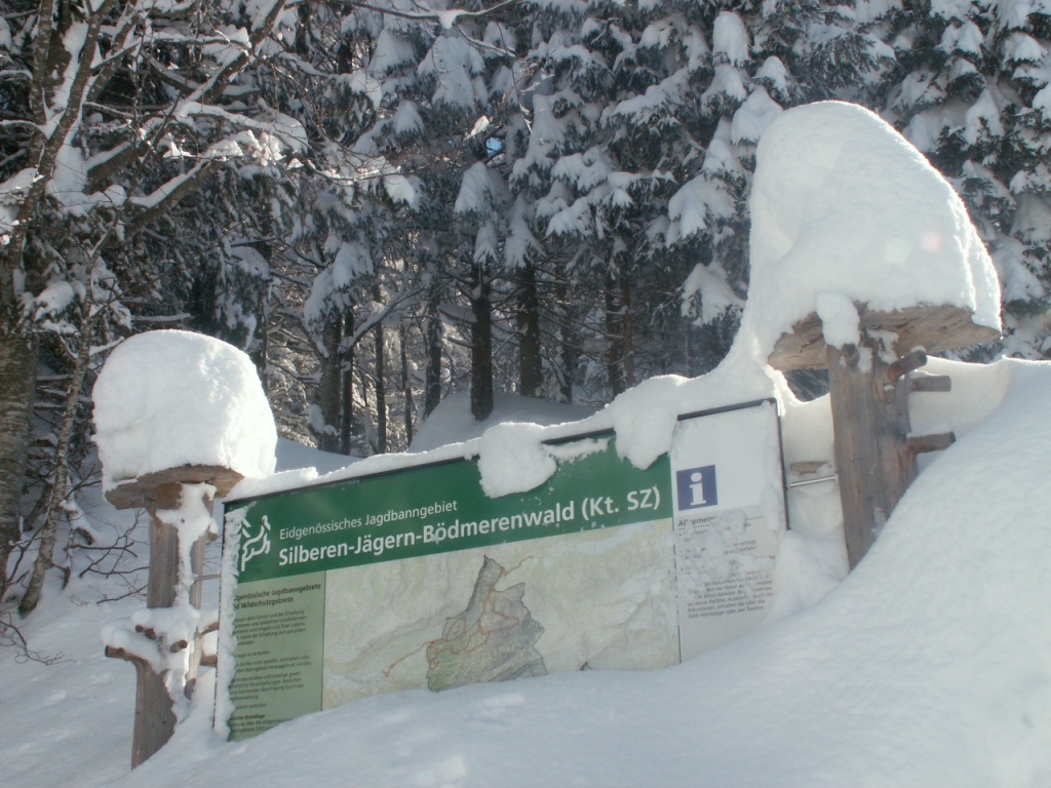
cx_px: 526
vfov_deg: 33.6
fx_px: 1306
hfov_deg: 43.9
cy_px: 394
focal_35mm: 43
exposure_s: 1/125
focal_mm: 7.2
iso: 50
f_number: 8
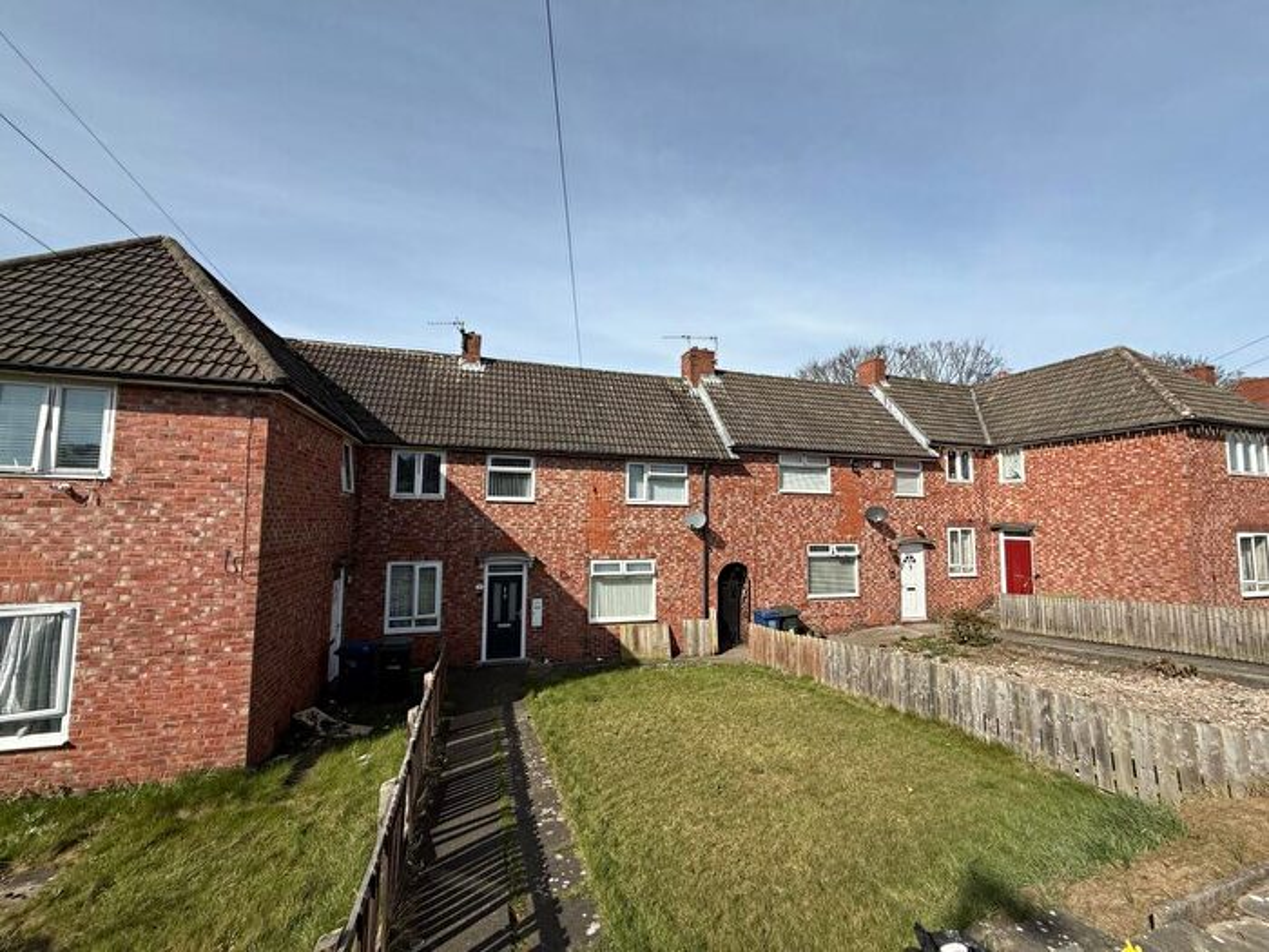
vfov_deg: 85.7
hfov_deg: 102.1
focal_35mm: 14
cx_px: 634
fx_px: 513
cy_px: 476
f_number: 2.2
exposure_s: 1/1848
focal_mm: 2.22
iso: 50
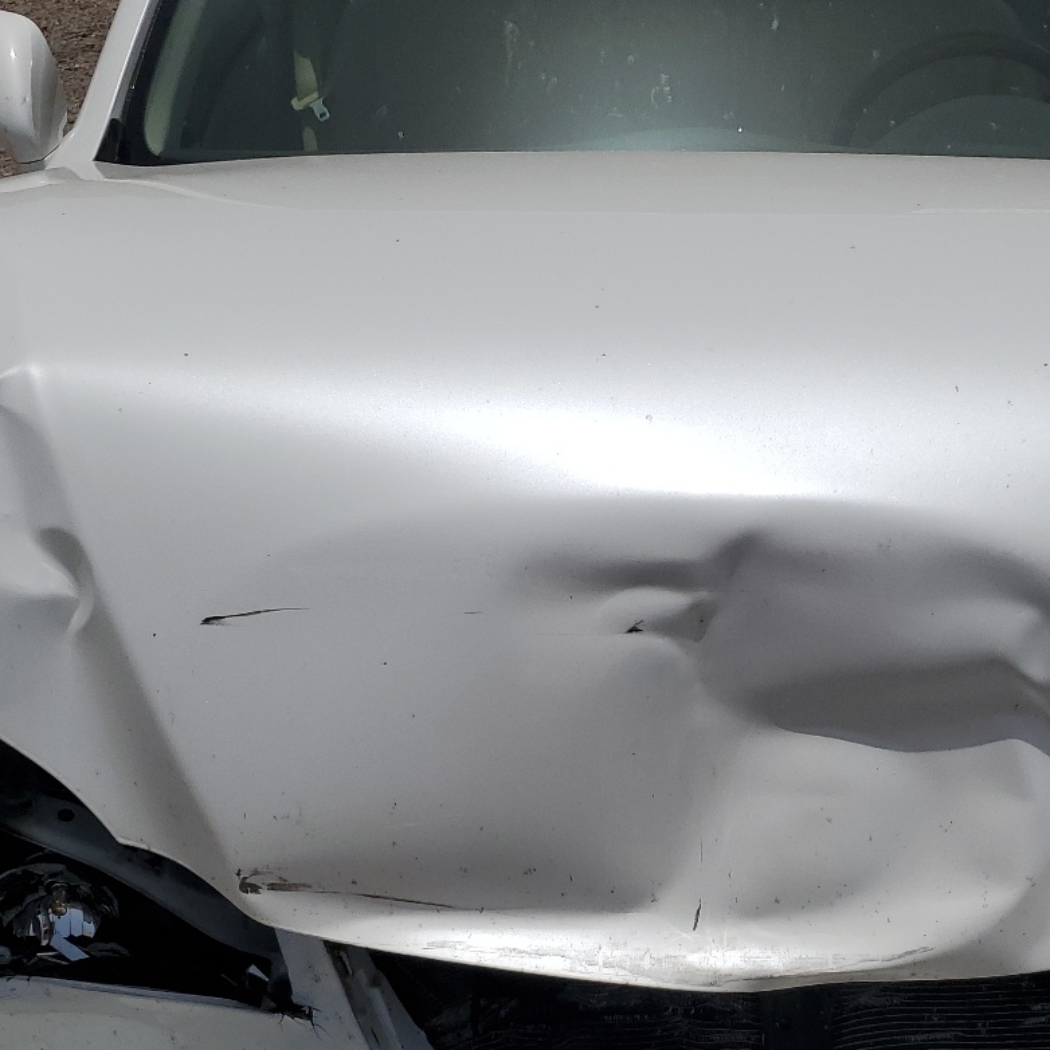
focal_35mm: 47
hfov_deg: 35.6
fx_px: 1613
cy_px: 798
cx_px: 714
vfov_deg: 35.2
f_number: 1.5
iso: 50
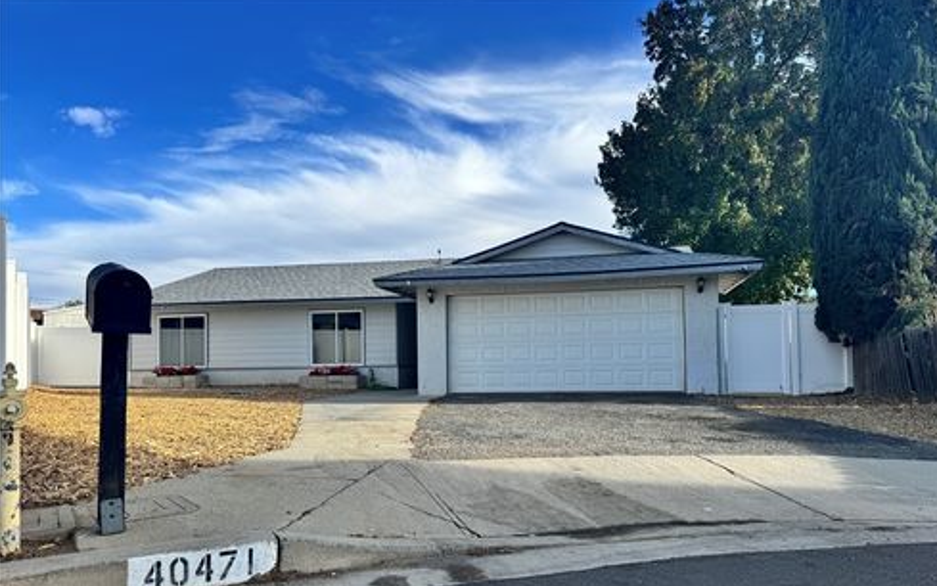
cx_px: 477
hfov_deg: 70.4
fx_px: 664
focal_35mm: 26
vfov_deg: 47.4
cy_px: 349
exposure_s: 1/3413
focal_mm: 6.76
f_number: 1.78
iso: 80
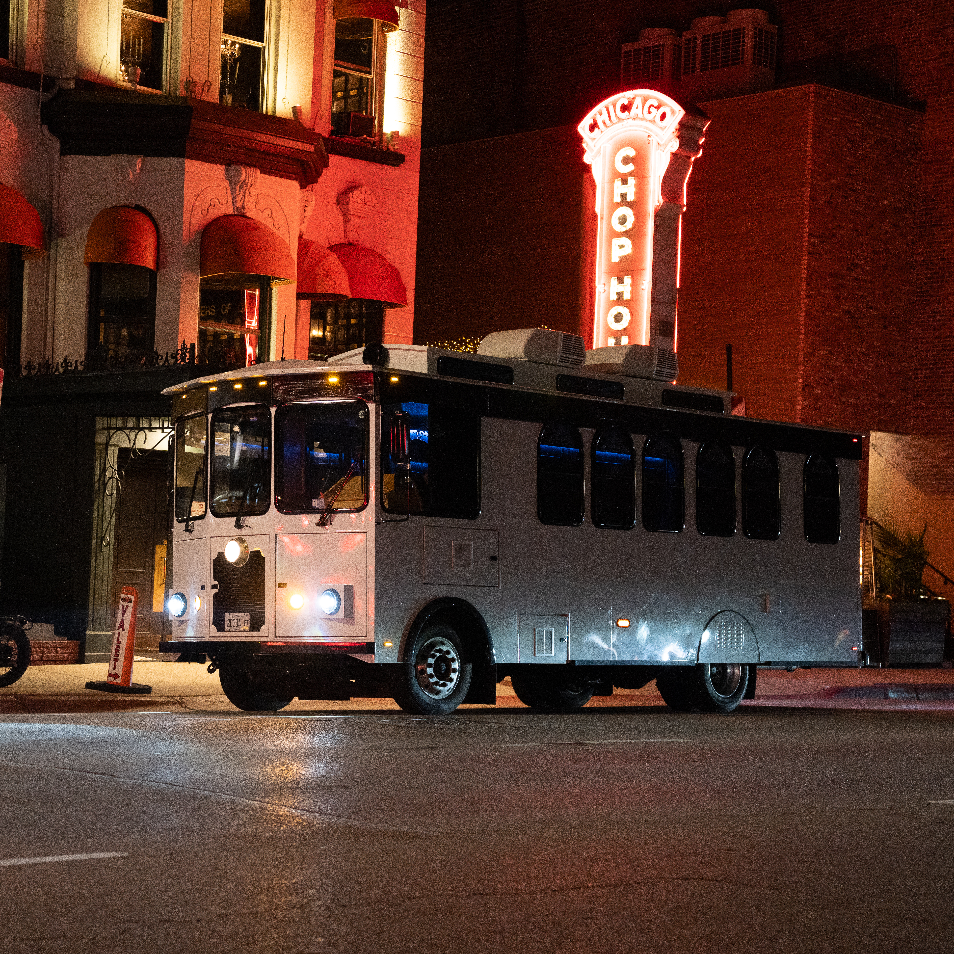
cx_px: 435
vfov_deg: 24.3
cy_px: 494
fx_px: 2214
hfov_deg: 24.3
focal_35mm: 71
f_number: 2.8
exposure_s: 1/125
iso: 2000
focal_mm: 50
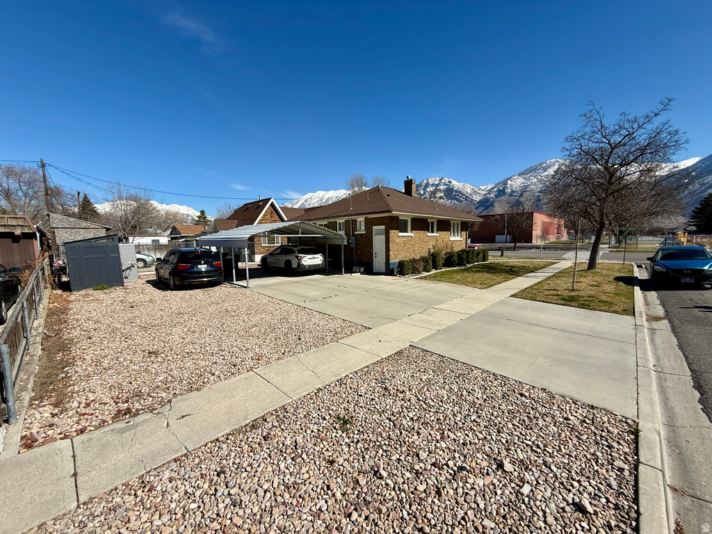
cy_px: 267
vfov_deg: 85.7
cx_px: 356
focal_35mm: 14
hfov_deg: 102.1
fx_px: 288
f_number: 2.2
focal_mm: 2.22
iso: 50
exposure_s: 1/2976
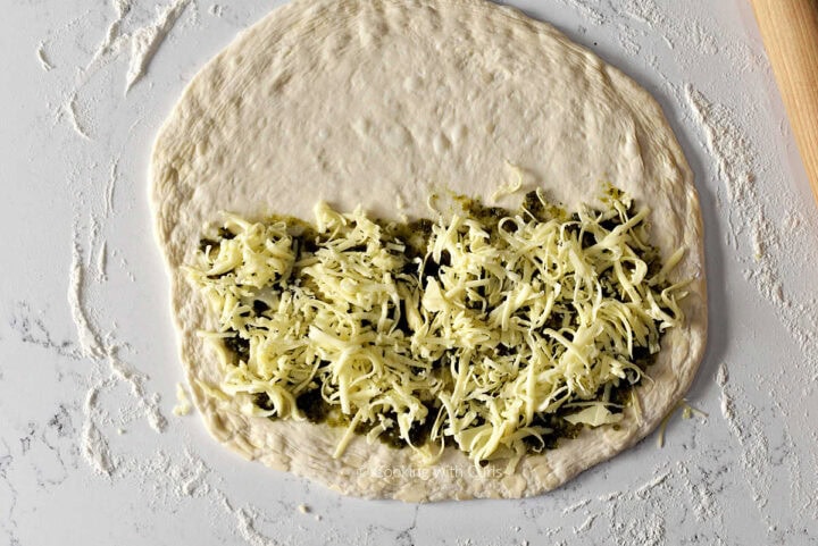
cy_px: 273
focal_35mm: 50
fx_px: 1137
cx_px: 409
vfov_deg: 27.0
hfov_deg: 39.6
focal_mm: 50
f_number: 7.1
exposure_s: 1/100
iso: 640
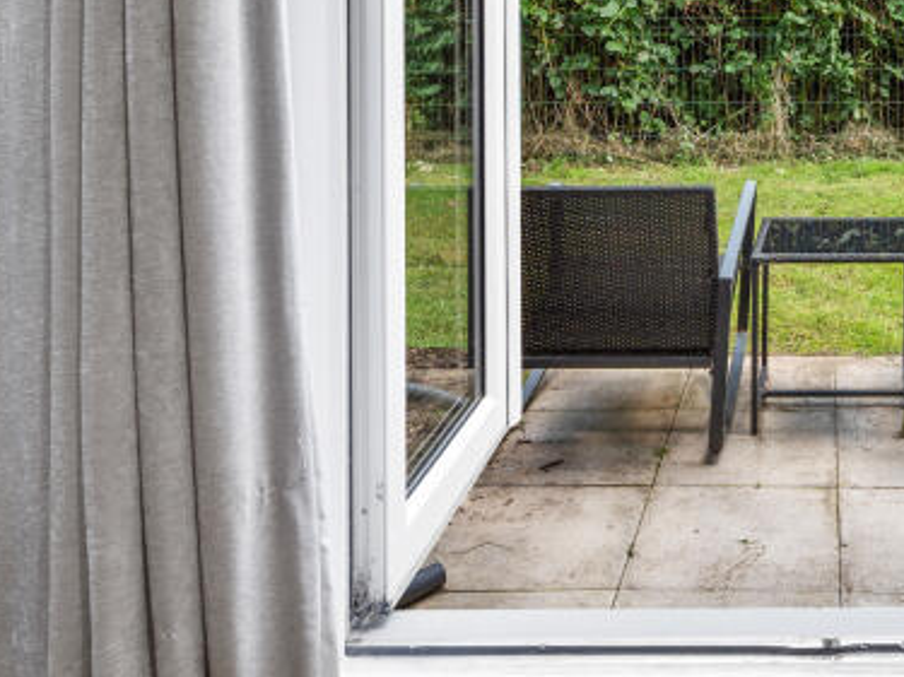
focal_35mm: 42
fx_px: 1096
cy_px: -20
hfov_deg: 40.9
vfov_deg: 31.4
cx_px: 834
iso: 400
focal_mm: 16
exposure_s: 1/4
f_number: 8
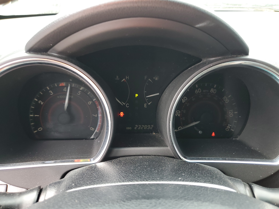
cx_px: 140
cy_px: 104
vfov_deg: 53.1
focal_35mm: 26
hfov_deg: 67.3
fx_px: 210
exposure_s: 1/60.2
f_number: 1.5
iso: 54
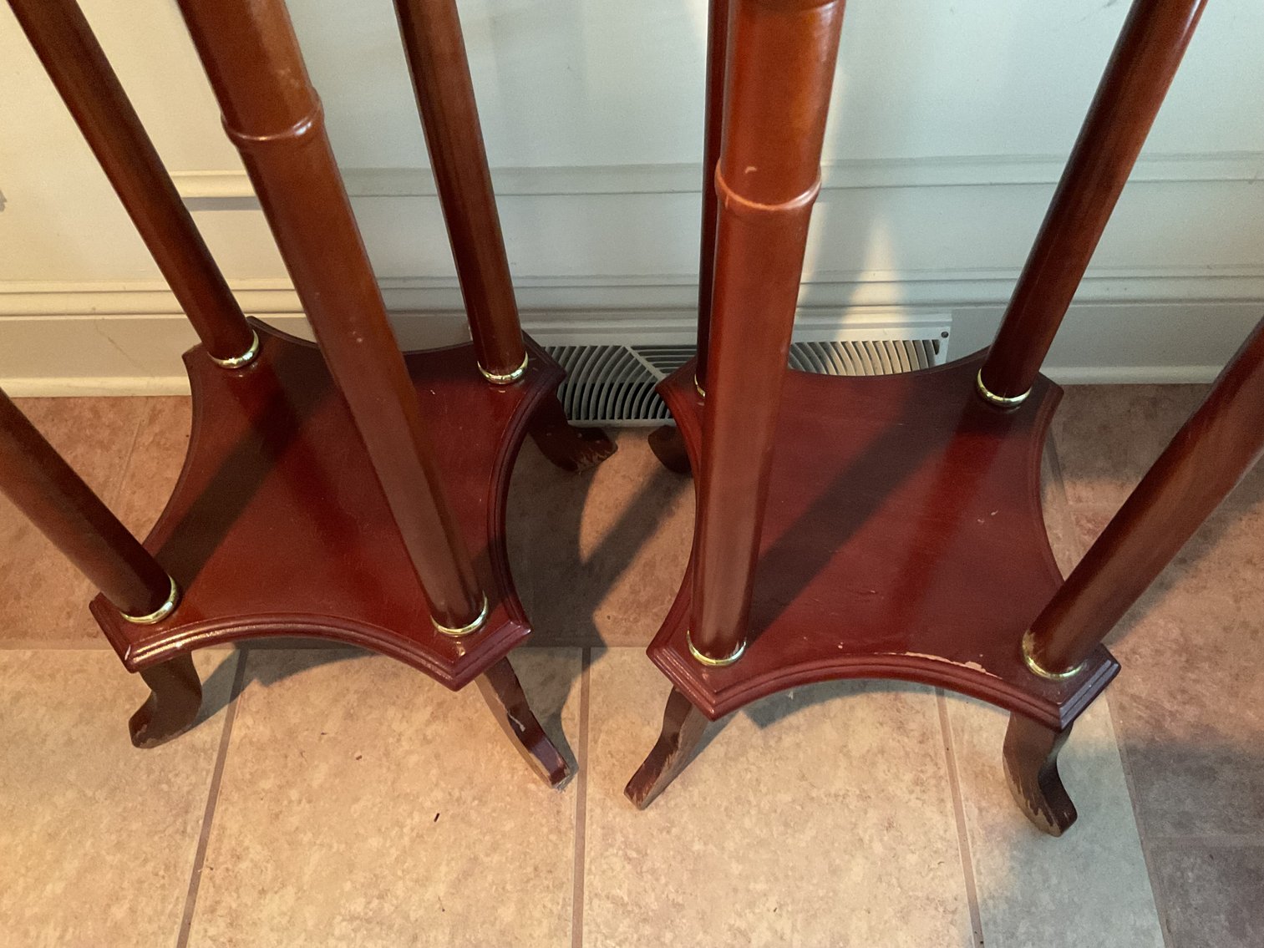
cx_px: 632
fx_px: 1059
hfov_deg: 61.7
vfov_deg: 48.2
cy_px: 474
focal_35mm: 29
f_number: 1.8
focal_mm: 3
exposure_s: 1/30
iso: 640
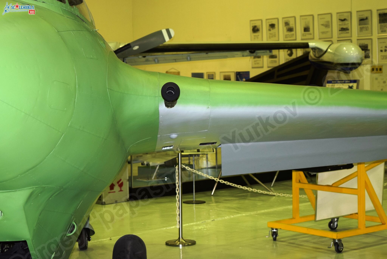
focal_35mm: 82
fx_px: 887
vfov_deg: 16.6
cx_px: 194
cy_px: 130
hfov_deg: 24.6
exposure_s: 1/80
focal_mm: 55
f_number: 5.6
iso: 800
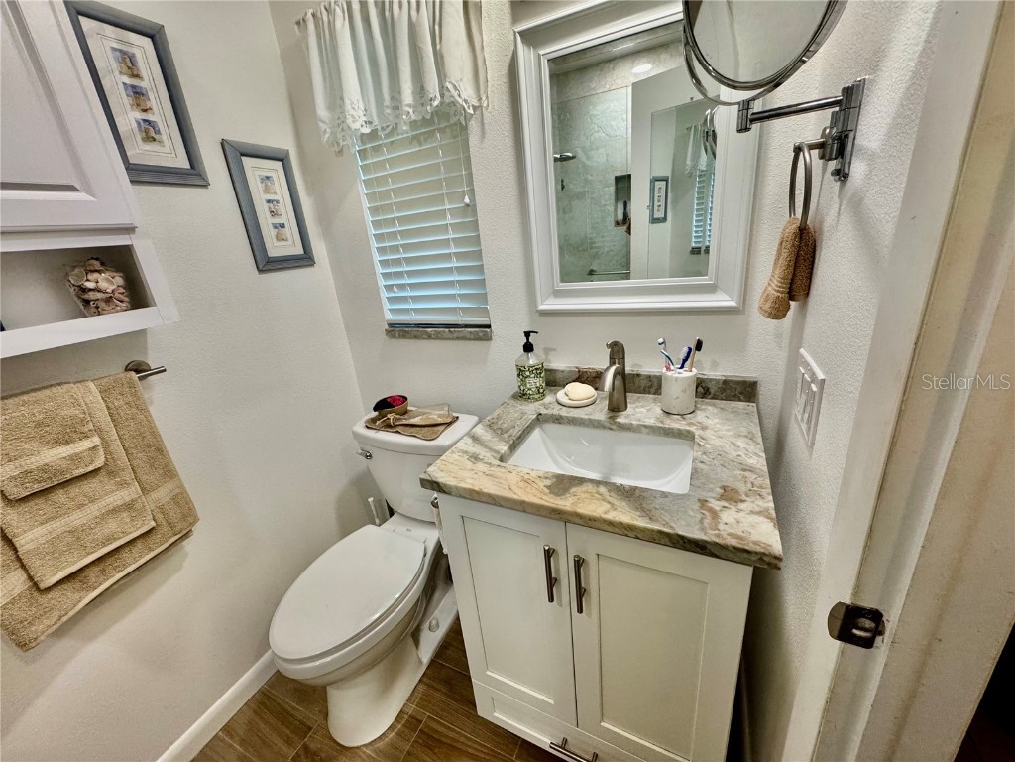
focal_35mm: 14
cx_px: 508
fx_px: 411
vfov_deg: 85.7
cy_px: 381
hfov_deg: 102.1
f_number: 2.2
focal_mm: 2.22
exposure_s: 1/120
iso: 200
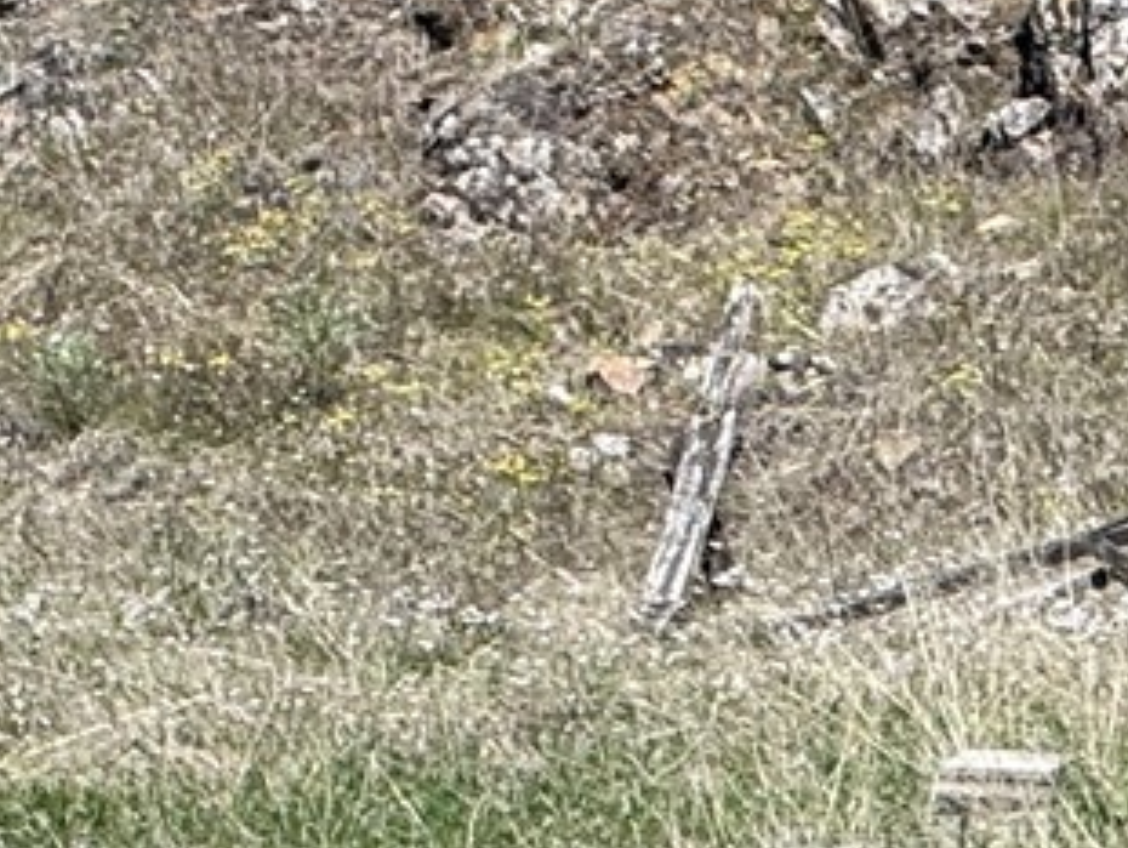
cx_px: 2849
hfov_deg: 3.2
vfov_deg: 2.4
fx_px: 20186
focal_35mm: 619
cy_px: 91
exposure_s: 1/1004
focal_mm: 15.66
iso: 50
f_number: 2.8
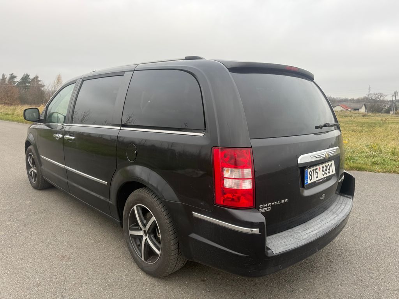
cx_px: 200
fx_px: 277
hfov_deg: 71.6
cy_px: 150
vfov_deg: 56.8
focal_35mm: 24
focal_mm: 6.76
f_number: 1.78
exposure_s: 1/555
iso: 80
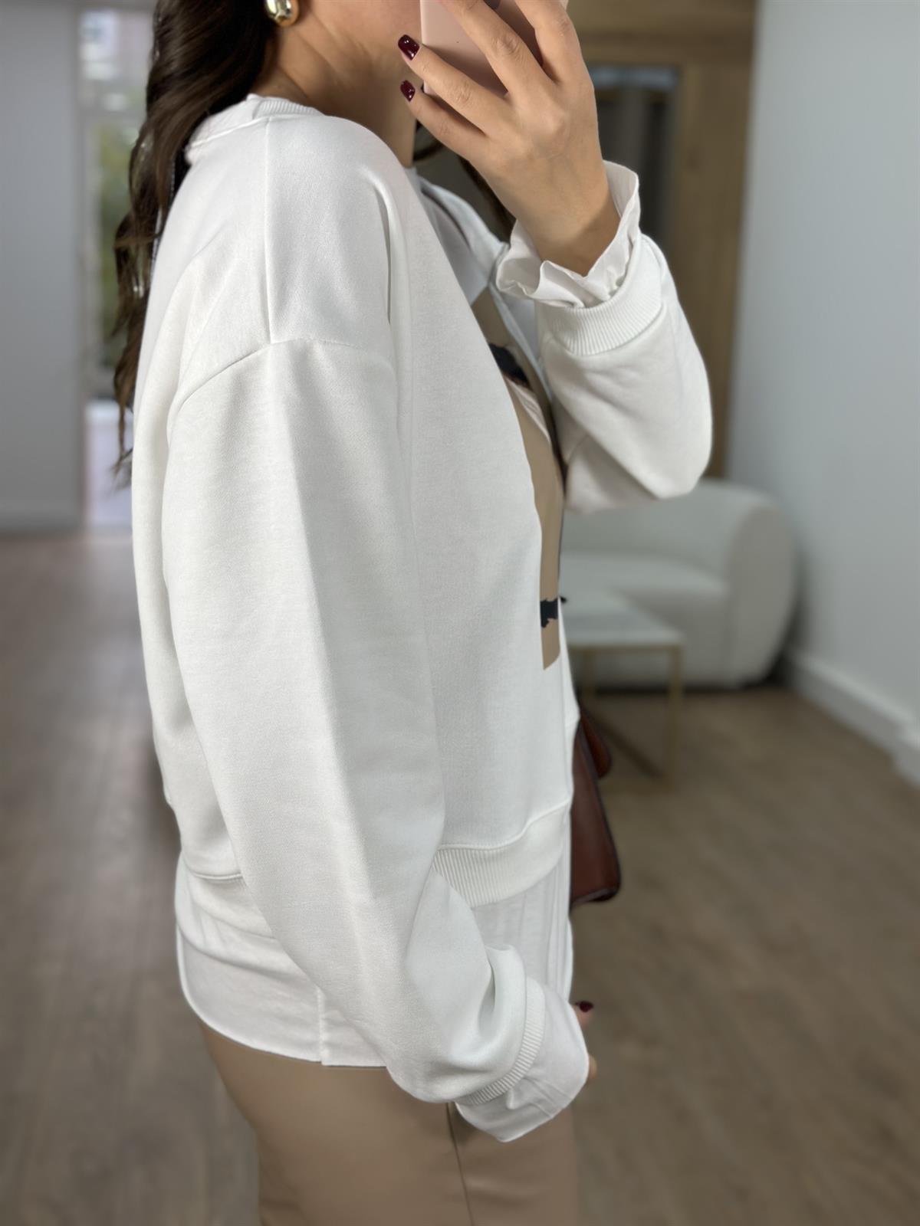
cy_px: 613
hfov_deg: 30.3
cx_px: 460
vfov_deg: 39.7
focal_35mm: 48
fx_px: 1701
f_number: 1.78
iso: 80
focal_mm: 6.86
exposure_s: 1/271
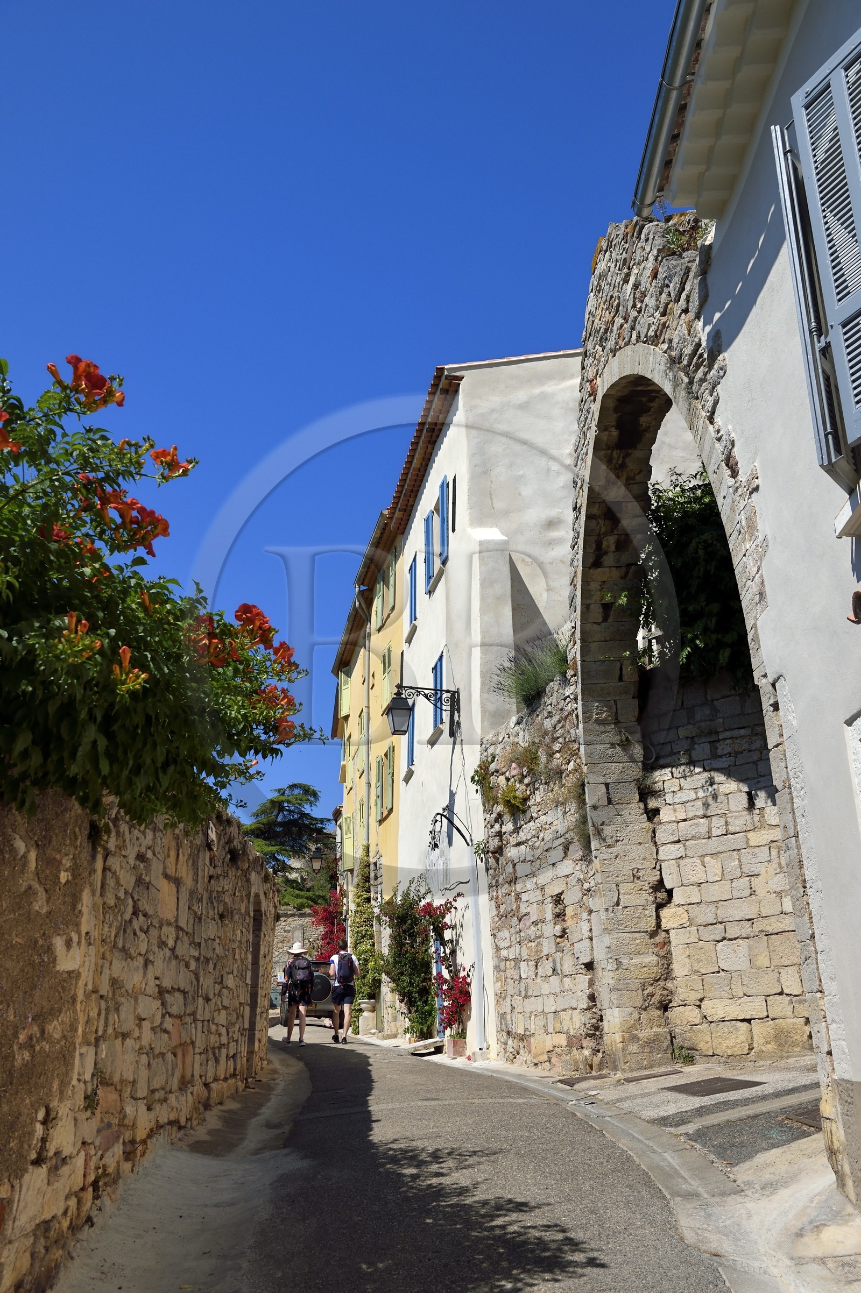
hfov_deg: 41.1
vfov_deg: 58.7
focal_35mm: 32
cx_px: 430
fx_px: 1149
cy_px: 646
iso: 200
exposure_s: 1/640
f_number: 11
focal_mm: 32
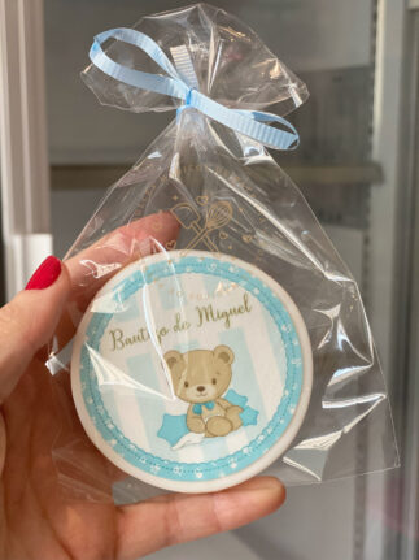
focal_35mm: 52
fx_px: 840
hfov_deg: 28.0
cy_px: 280
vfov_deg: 36.8
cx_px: 210
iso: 125
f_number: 2
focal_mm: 6
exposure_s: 1/100
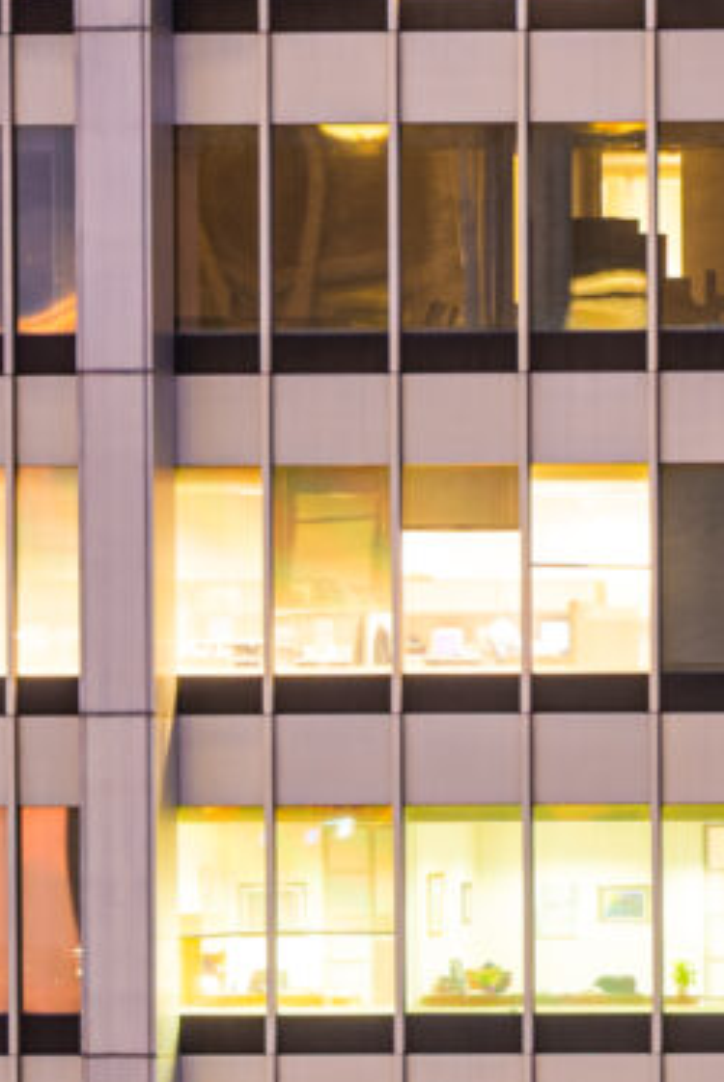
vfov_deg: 2.5
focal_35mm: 821
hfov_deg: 1.7
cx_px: 2391
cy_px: 3301
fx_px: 24719
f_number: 8
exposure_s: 15
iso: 100
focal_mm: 120
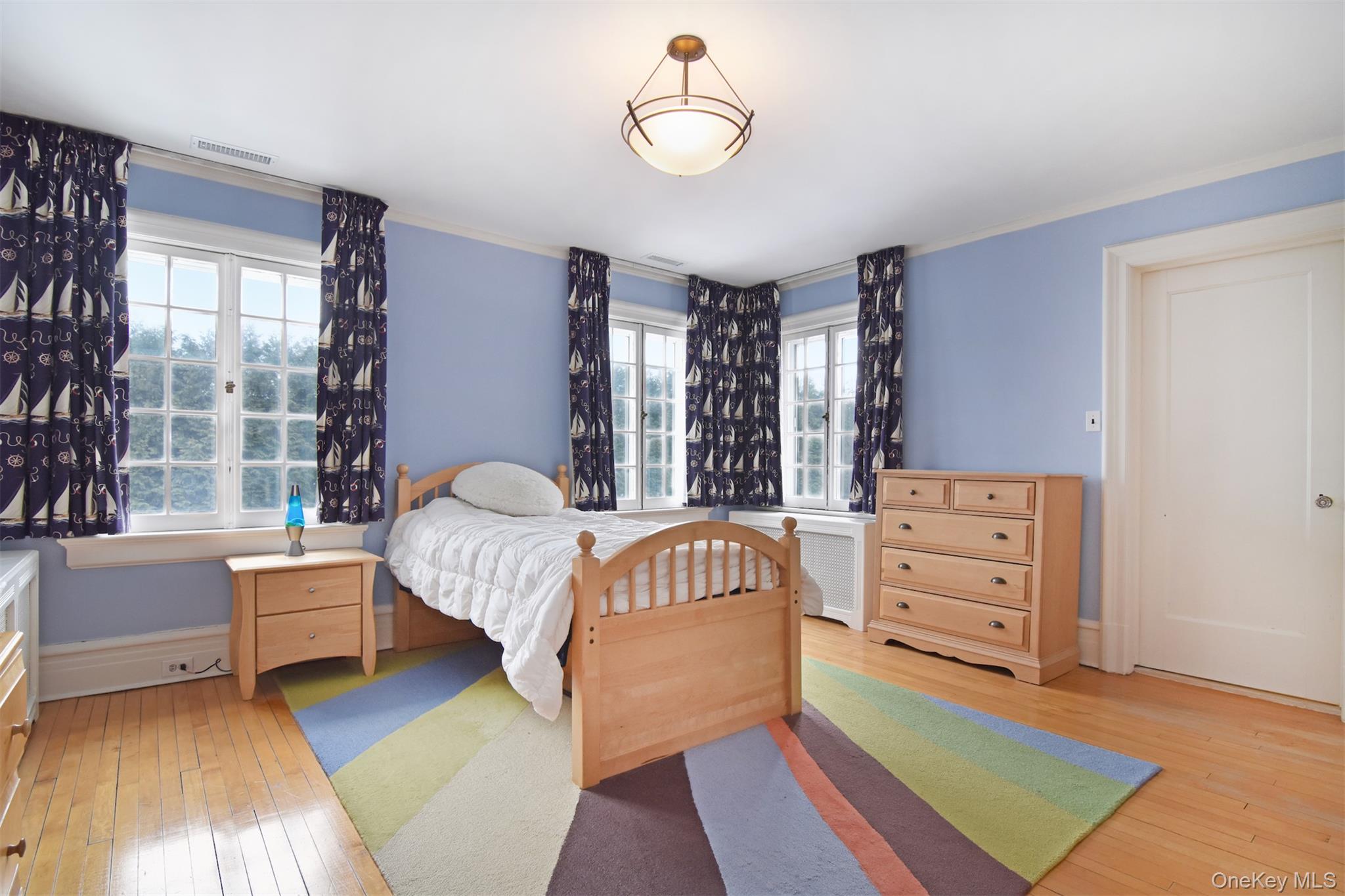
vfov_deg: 72.0
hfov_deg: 95.0
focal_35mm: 16
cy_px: 448
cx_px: 672
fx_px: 616
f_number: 8
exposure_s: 1/100
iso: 640
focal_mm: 11
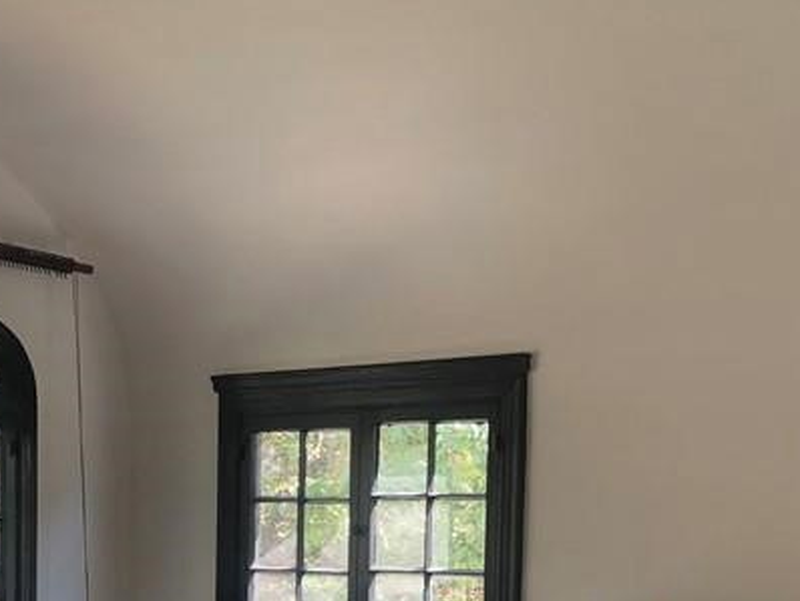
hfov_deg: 26.5
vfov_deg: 19.8
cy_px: 621
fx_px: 1665
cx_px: 163
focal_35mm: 72
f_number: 1.8
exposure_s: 1/120
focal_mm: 3.99
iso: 25
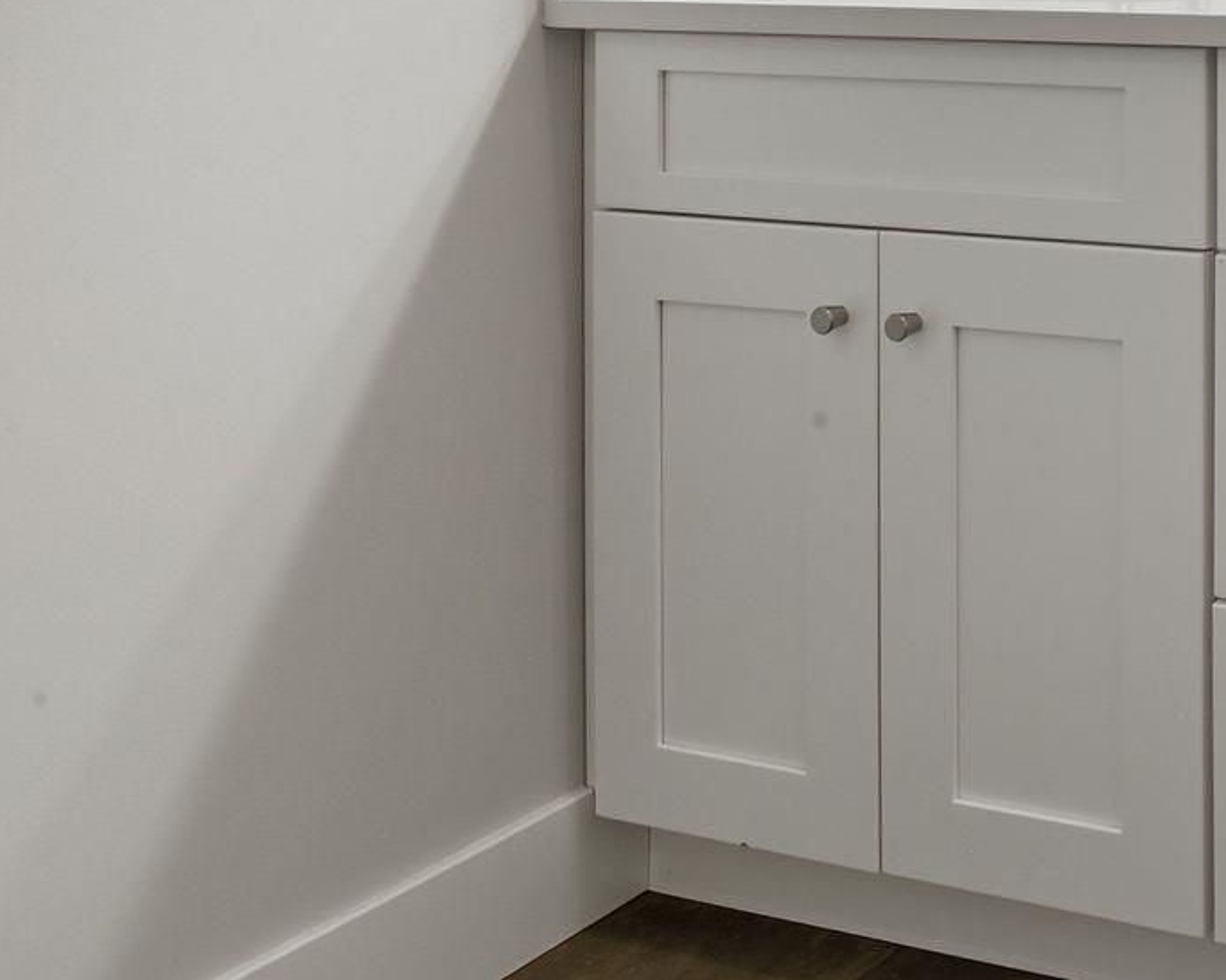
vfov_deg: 29.8
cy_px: -121
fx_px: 1632
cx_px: 1777
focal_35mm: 45
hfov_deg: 28.8
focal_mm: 16
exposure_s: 1/3.33
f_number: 16
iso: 250
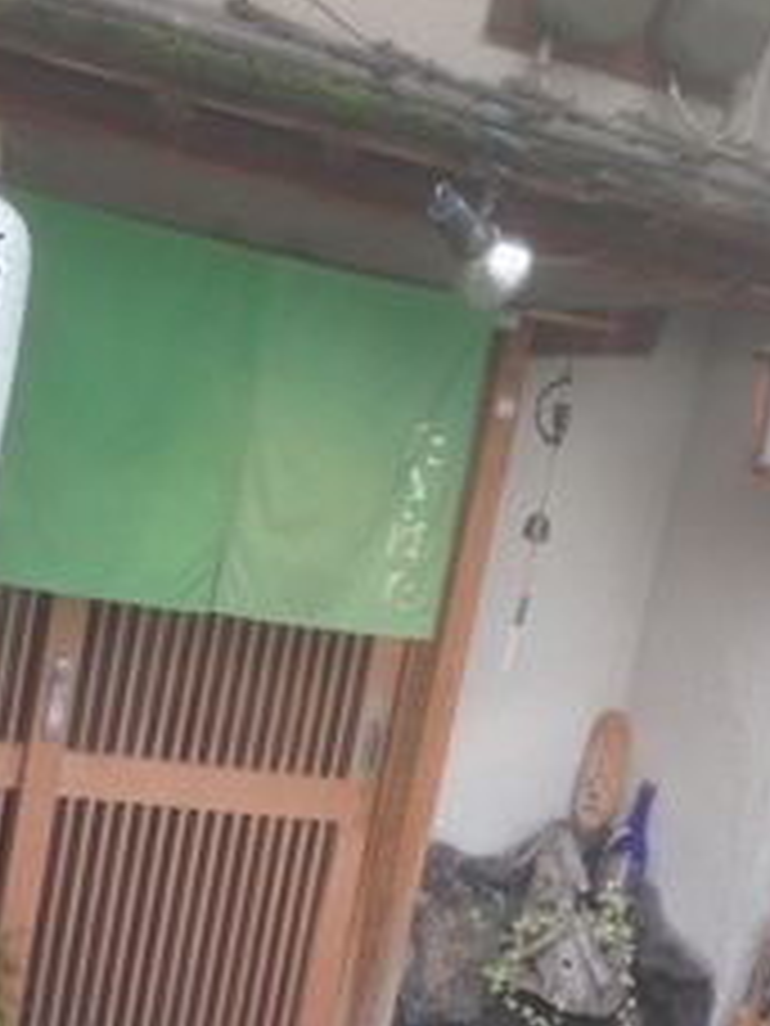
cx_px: 131
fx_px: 1720
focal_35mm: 58
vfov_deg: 32.9
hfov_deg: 24.7
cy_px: 706
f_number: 2.4
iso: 50
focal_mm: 4.12
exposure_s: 1/301
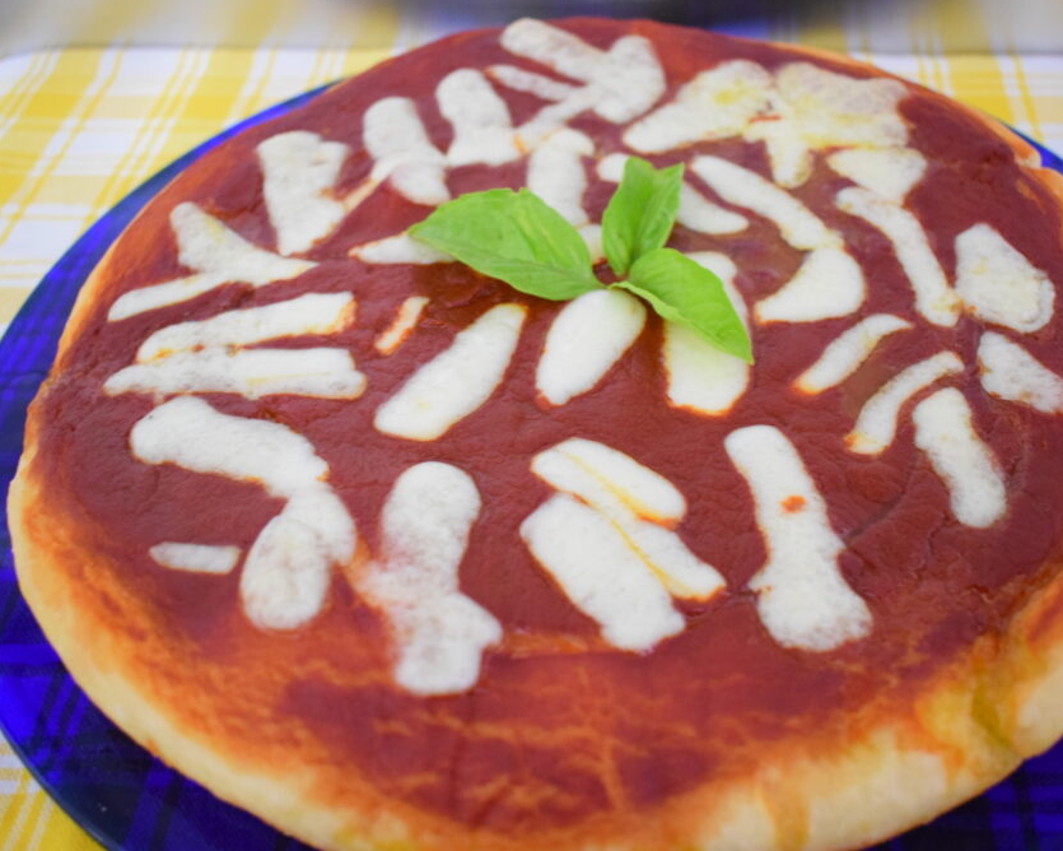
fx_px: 1196
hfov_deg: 47.9
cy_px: 429
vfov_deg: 39.2
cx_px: 572
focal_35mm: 38
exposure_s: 1/4
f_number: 3.8
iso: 3200
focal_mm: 22
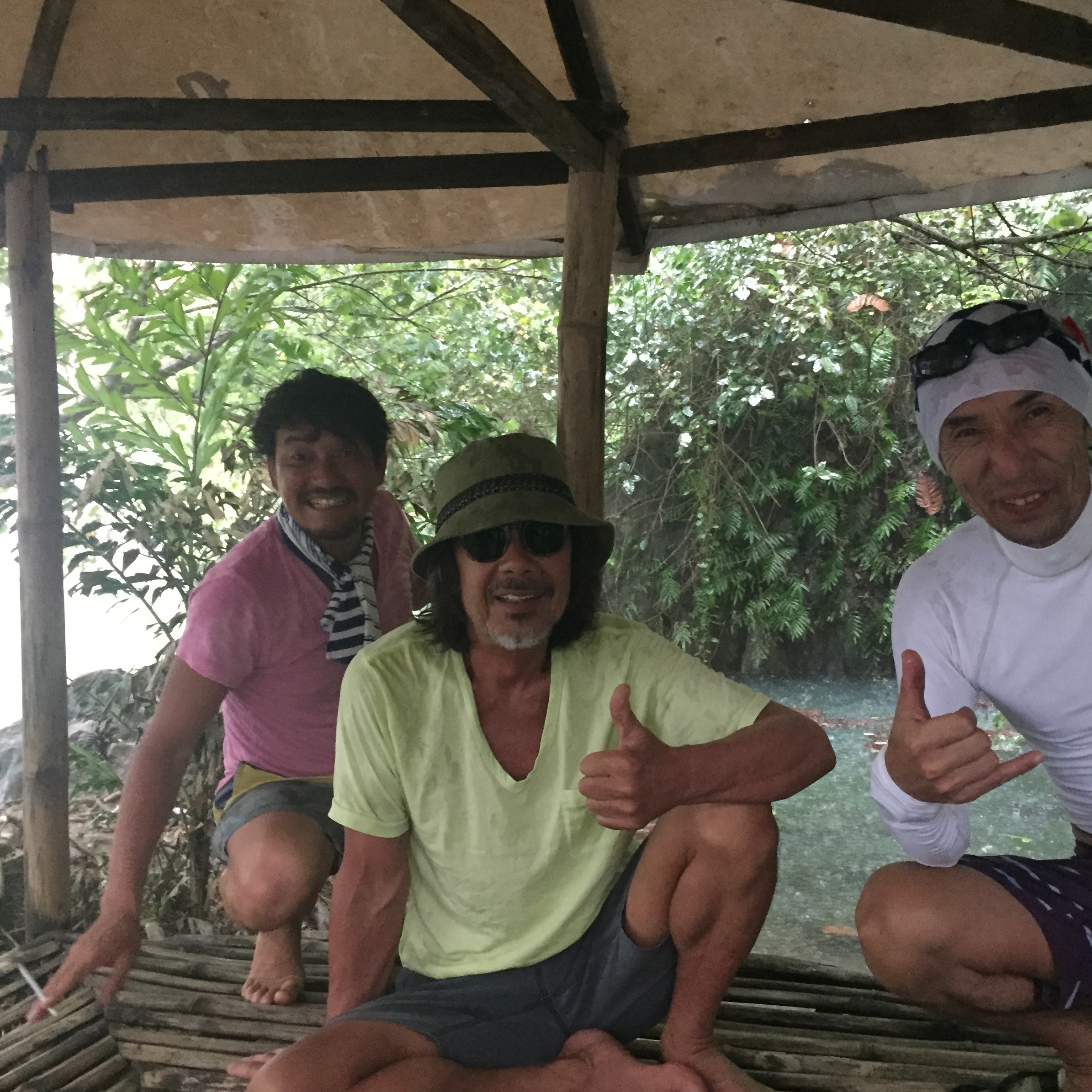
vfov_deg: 47.2
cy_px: 537
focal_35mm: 35
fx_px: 1249
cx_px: 583
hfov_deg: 47.2
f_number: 2.2
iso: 320
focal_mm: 4.15
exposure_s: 1/17
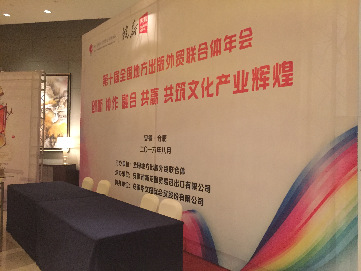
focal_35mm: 29
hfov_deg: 61.7
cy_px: 136
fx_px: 302
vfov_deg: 48.2
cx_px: 180
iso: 500
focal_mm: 4.15
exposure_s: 1/15
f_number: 2.2
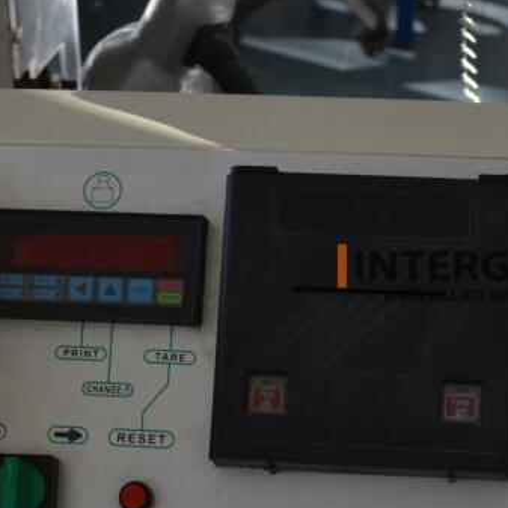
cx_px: 276
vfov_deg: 17.0
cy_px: 525
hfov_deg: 17.4
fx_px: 1660
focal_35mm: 100
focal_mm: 22
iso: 110
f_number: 5.6
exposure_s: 1/125
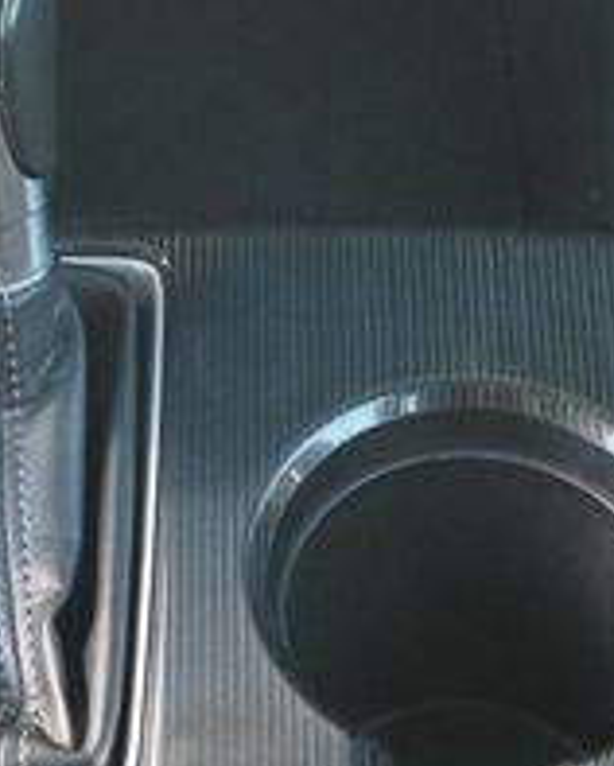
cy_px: 505
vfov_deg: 13.8
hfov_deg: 11.1
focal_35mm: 139
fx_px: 3159
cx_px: 268
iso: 3200
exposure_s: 1/125
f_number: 4.8
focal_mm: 30.5
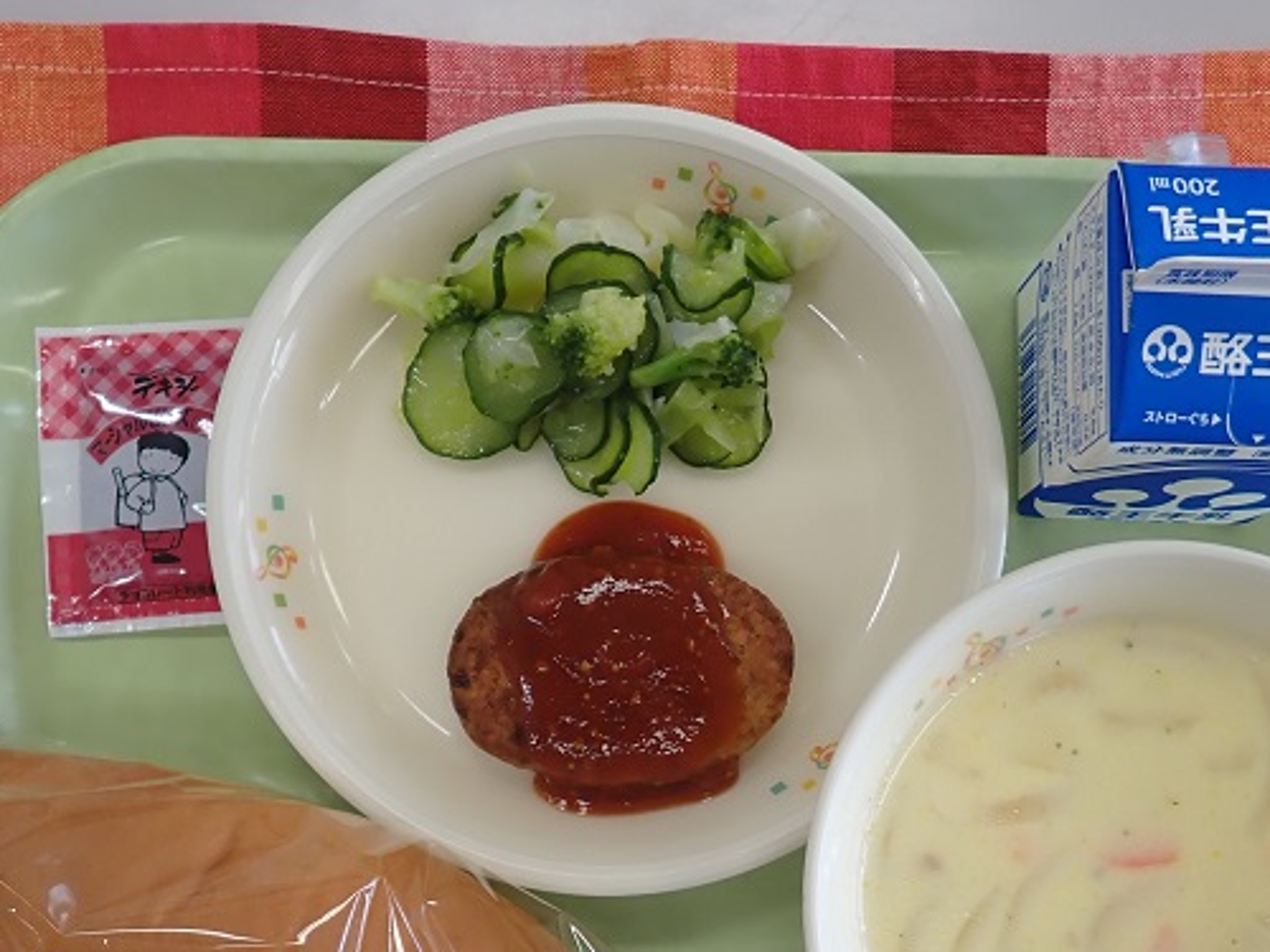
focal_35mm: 40
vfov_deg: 35.1
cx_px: 676
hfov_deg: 46.8
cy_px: 718
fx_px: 1468
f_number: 2
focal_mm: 4.5
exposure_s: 1/125
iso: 100
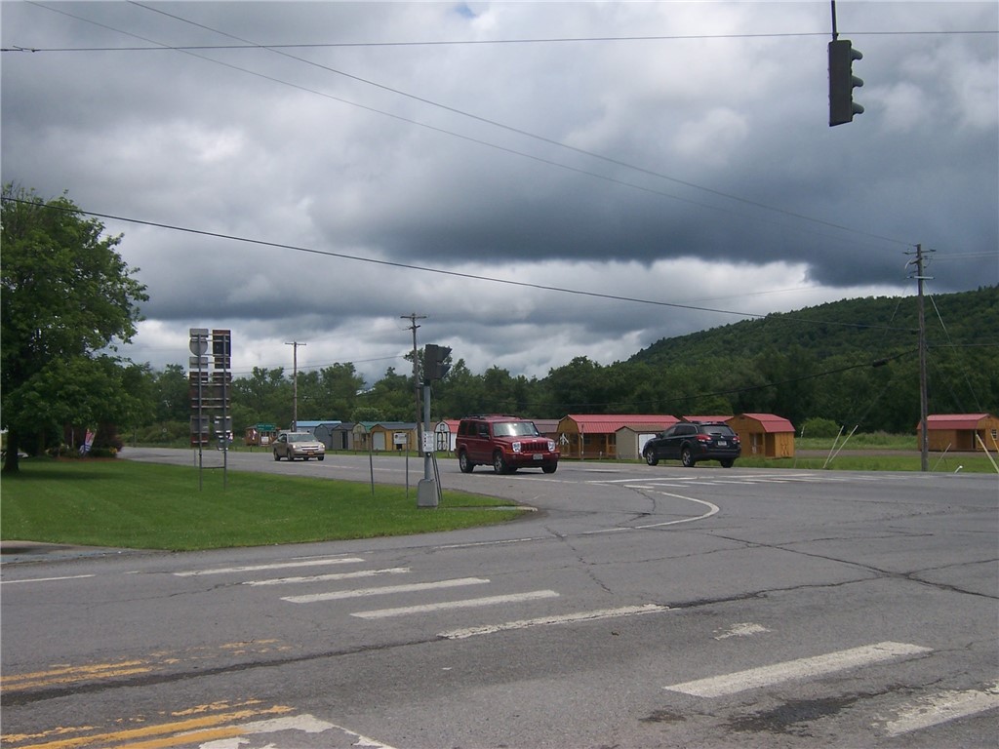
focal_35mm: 49
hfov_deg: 38.9
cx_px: 500
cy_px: 374
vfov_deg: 29.7
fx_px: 1414
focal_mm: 8.2
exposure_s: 1/1000
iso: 80
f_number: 4.8
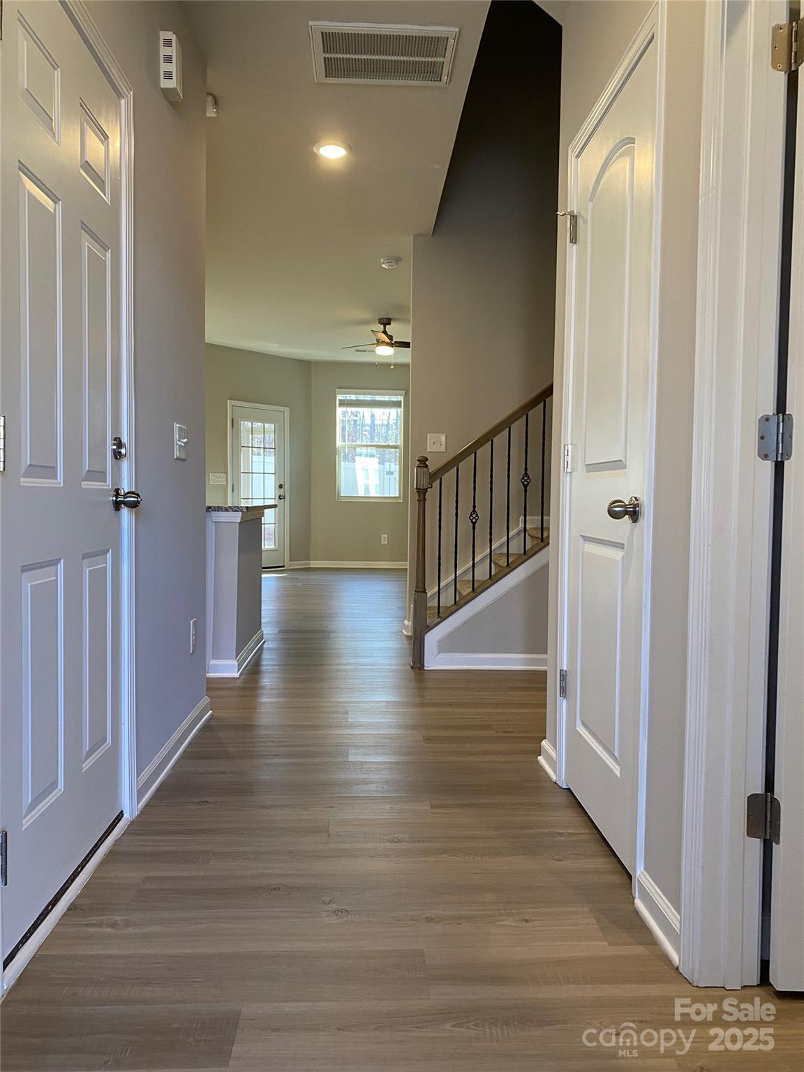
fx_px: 805
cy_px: 536
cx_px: 402
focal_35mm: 26
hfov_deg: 53.1
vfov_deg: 67.3
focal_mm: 4.25
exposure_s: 1/60
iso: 100
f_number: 1.8
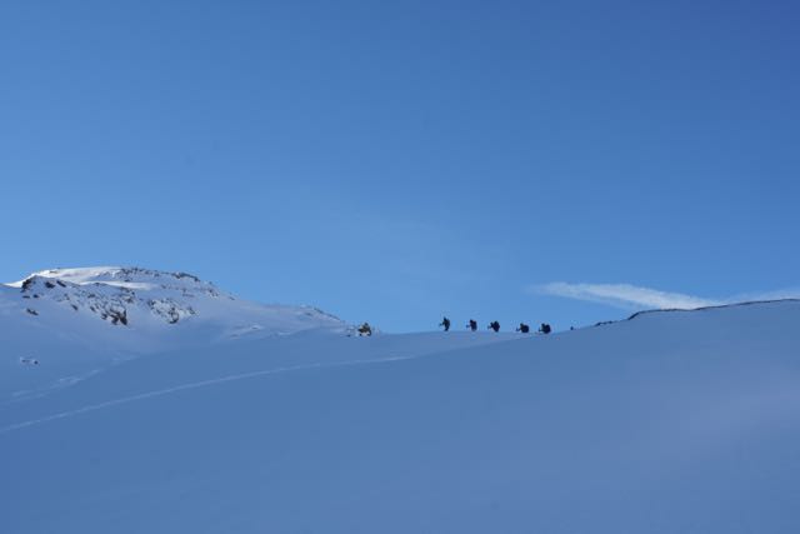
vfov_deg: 30.9
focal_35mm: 44
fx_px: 967
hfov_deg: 45.0
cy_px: 267
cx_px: 400
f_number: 11
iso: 100
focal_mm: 29
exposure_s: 1/160
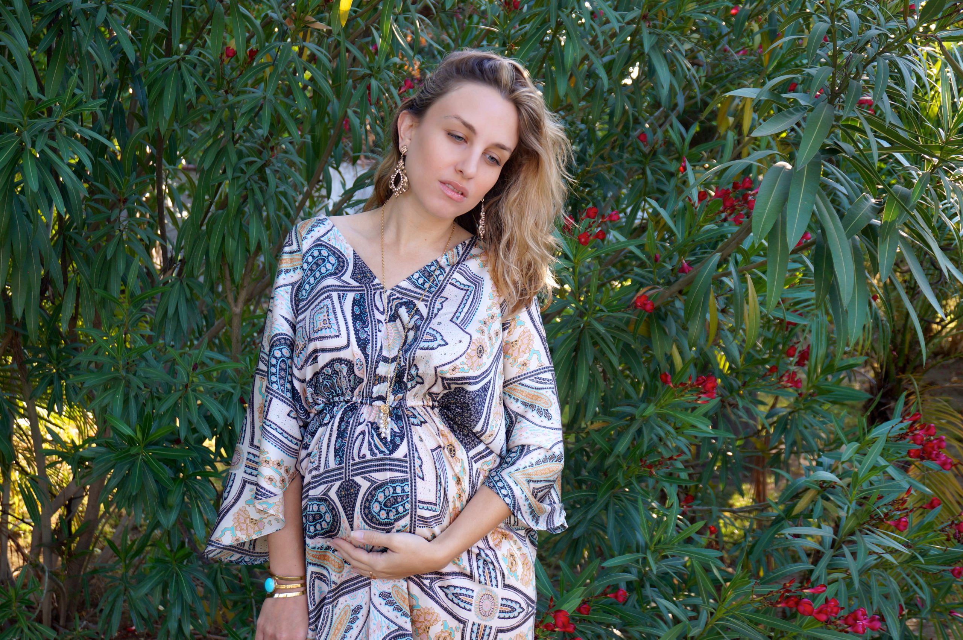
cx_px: 482
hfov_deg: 46.4
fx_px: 1122
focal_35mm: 42
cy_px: 320
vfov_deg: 31.8
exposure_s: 1/100
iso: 200
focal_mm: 28
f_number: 4.5
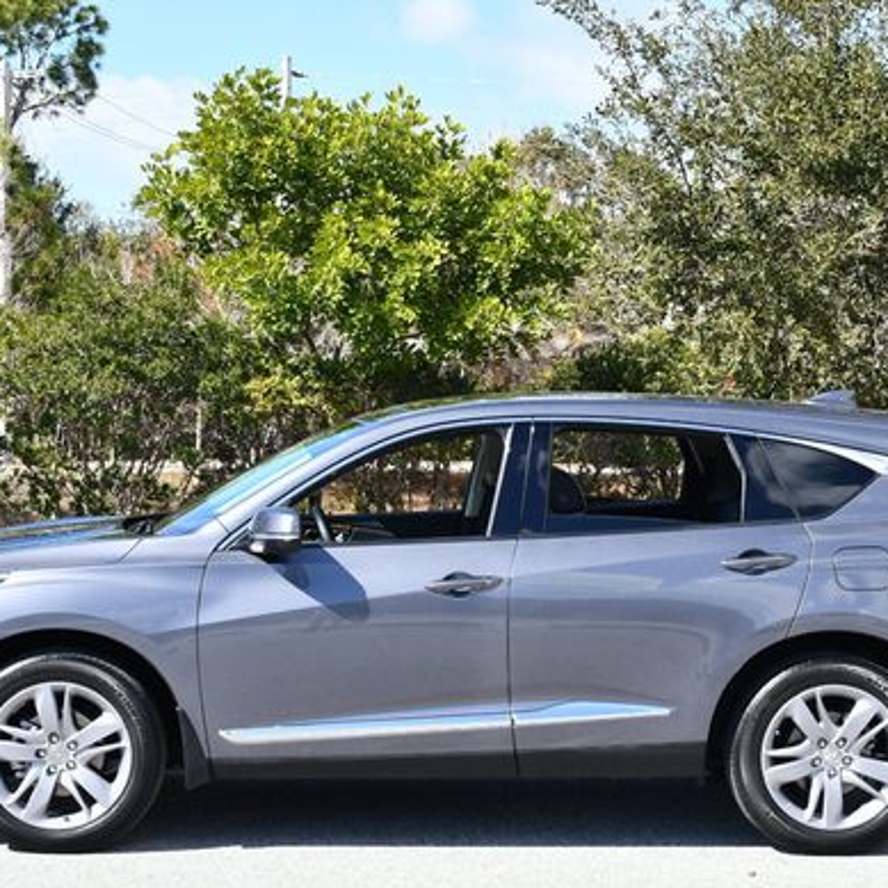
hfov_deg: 20.6
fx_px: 2438
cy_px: 450
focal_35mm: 84
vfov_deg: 20.6
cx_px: 443
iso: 200
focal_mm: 30
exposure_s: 1/250
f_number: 8
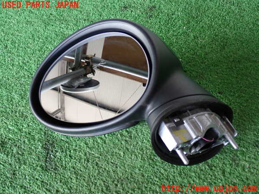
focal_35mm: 41
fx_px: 307
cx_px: 130
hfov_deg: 45.8
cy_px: 97
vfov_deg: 35.1
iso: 200
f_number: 2.8
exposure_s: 1/60
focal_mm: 7.31
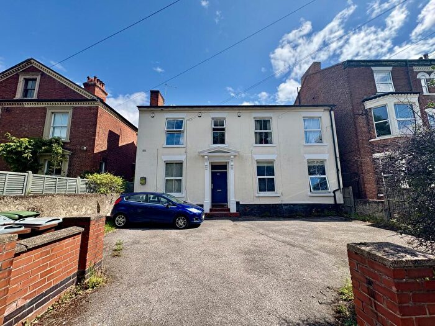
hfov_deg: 102.1
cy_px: 163
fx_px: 176
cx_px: 218
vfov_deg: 85.7
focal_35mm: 14
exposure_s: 1/1198
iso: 50
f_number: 2.2
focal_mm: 2.22
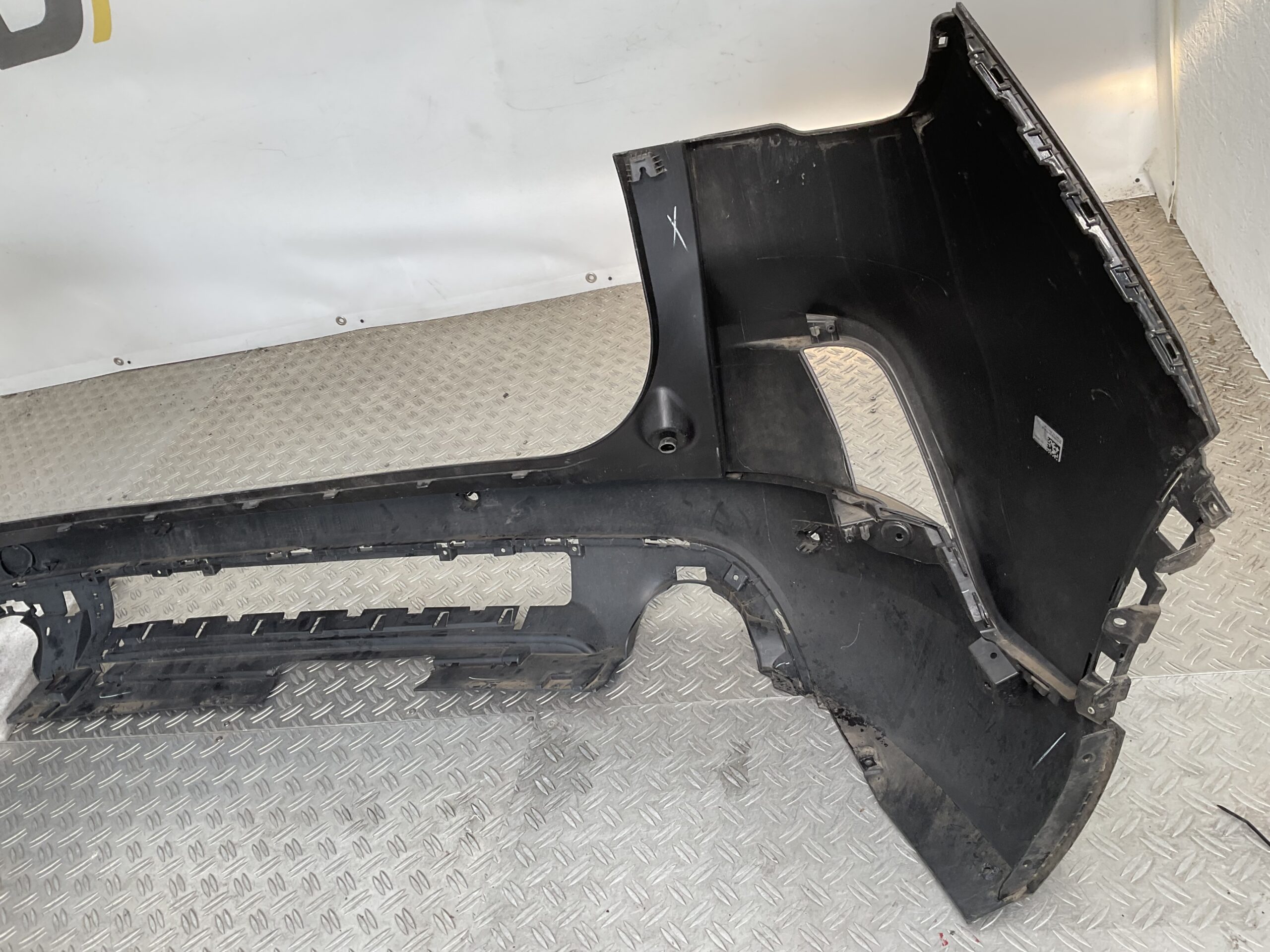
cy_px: 476
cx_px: 635
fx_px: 1064
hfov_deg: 61.7
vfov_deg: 48.2
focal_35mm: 29
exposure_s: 1/119
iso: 16
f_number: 1.8
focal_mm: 3
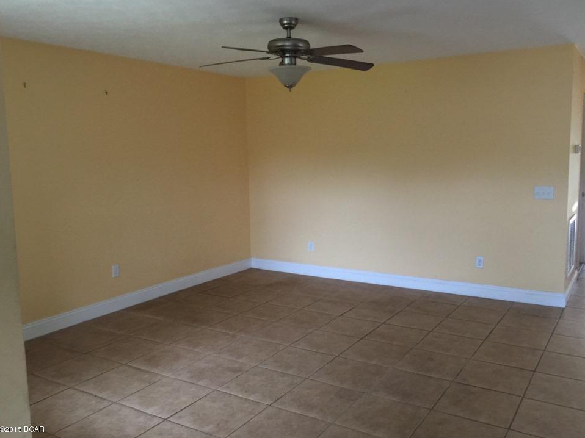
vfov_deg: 45.4
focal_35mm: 31
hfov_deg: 58.3
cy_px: 212
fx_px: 524
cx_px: 308
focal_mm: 4.15
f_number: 2.2
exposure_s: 1/15
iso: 100
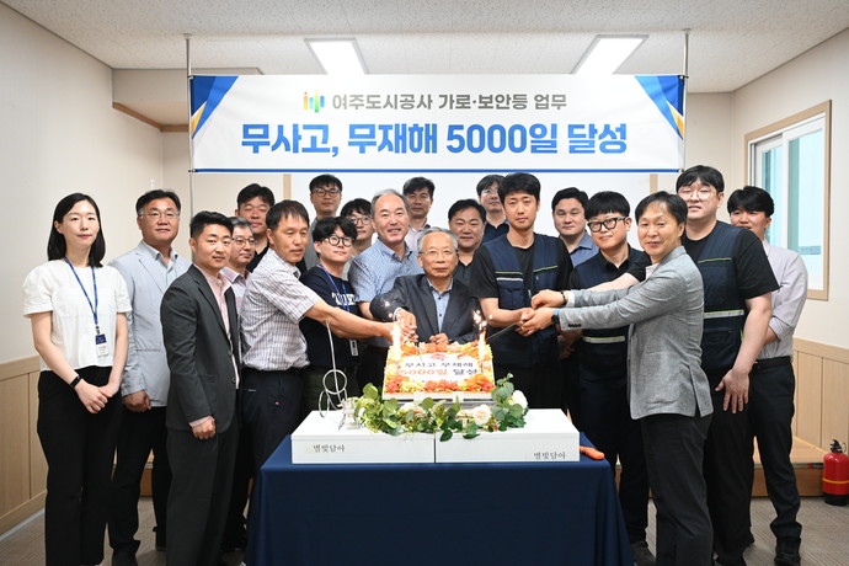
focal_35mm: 38
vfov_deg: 35.1
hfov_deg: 50.7
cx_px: 424
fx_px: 896
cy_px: 283
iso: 3200
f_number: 5.6
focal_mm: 38
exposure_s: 1/125
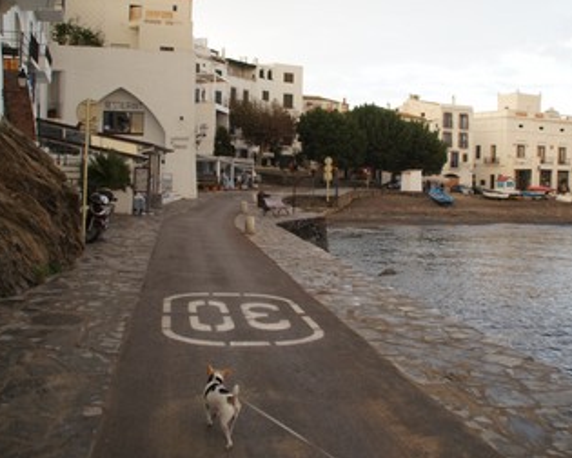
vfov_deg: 40.0
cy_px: 186
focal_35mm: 37
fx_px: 626
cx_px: 305
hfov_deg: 49.0
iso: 100
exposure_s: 1/30
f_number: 4
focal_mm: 18
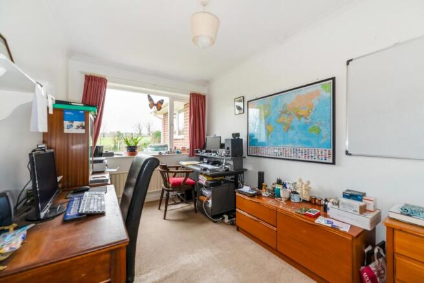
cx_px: 212
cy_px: 142
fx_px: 165
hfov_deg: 104.3
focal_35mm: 14
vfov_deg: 81.2
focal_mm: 14
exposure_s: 1/15
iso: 200
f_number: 7.1
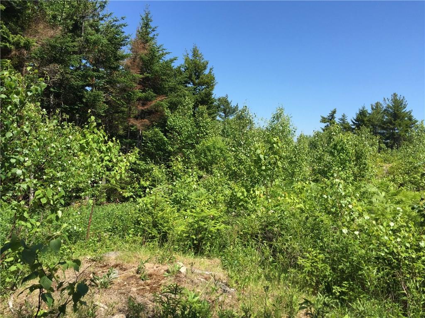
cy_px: 159
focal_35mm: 29
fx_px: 356
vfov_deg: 48.2
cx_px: 212
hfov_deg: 61.7
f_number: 2.2
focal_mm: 4.15
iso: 32
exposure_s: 1/1319
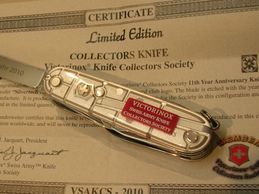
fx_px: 501
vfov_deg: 21.9
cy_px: 100
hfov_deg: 29.0
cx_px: 119
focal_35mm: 67
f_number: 3.2
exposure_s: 1/11.4
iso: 50
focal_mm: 7.7
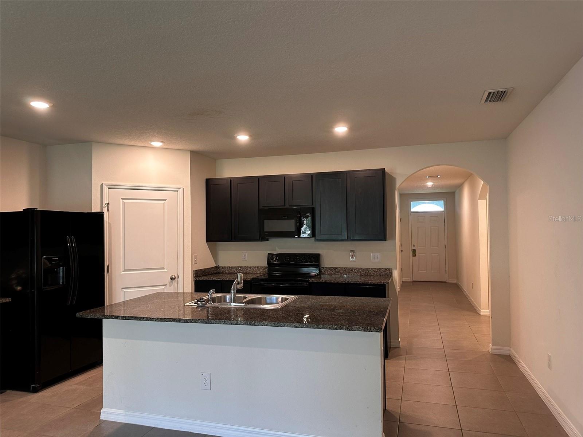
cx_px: 292
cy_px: 218
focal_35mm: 24
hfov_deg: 71.6
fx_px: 404
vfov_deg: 56.8
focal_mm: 6.86
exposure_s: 1/60
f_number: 1.78
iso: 200
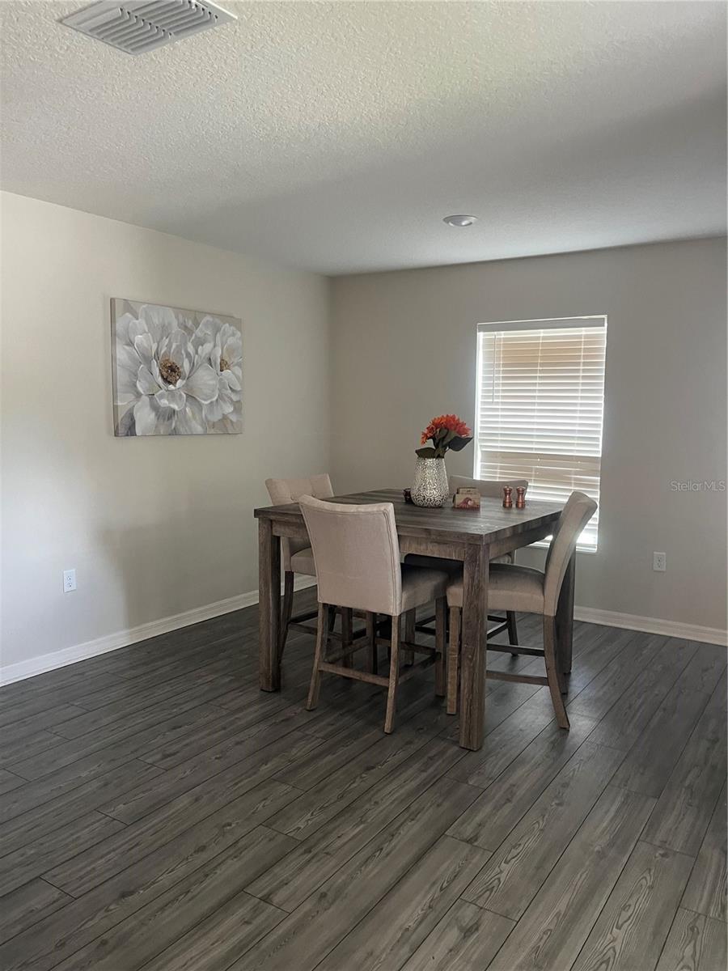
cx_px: 364
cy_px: 486
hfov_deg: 53.1
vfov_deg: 67.3
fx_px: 729
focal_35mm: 26
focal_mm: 5.1
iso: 200
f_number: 1.6
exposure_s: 1/60
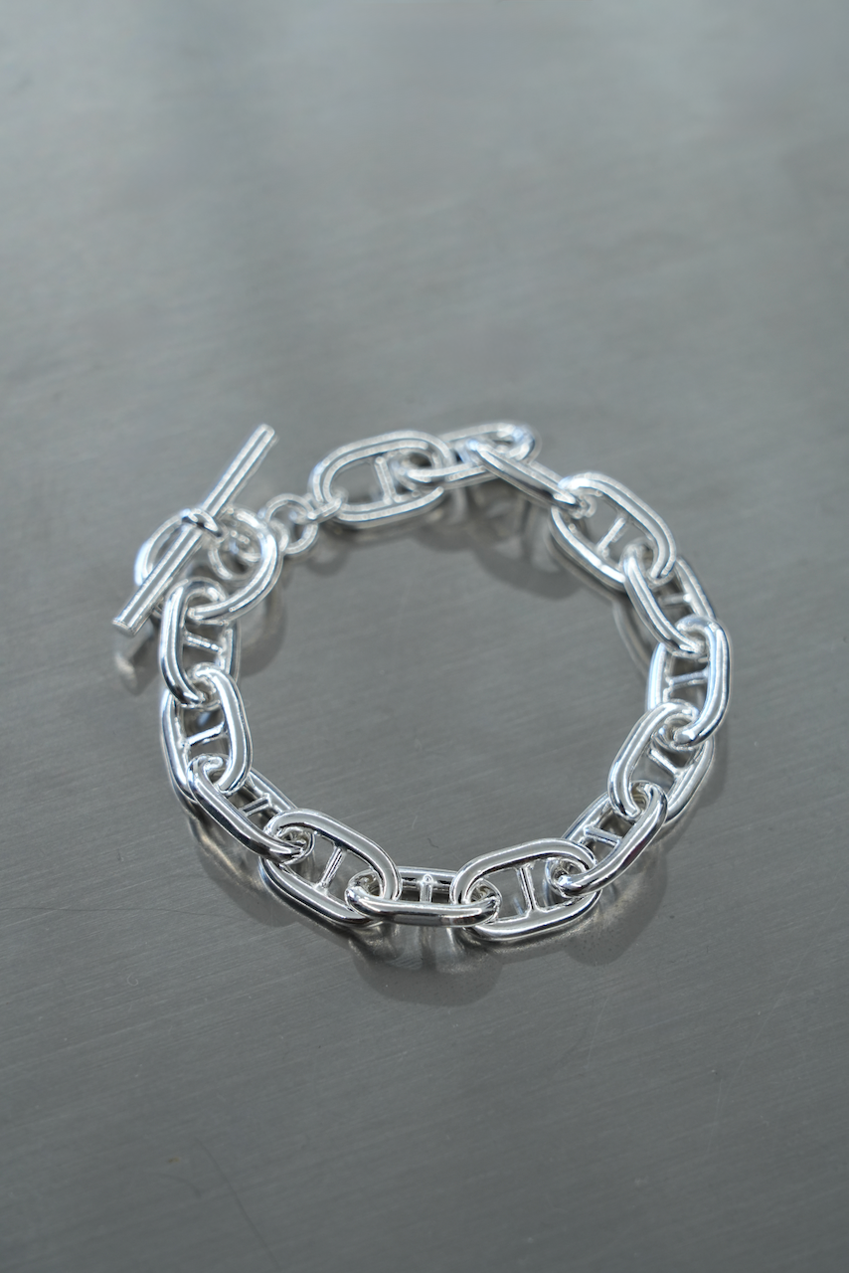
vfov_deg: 19.5
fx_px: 3712
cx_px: 424
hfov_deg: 13.0
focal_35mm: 105
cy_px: 636
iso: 500
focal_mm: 105
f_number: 8
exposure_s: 1/50
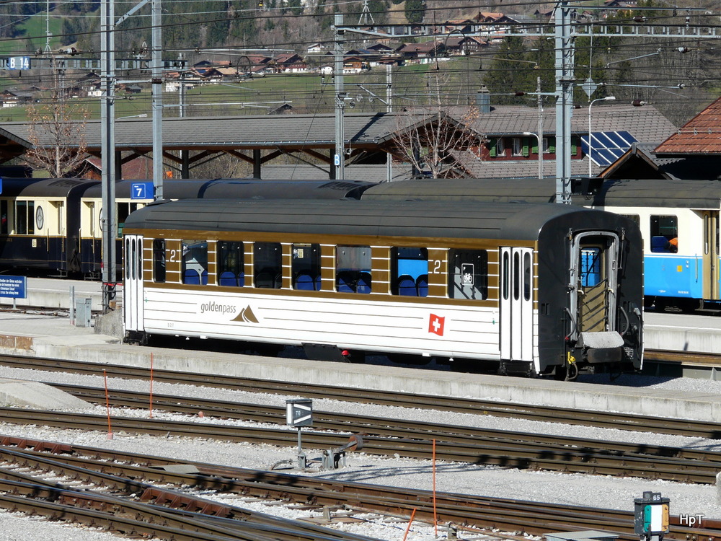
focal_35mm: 179
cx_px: 360
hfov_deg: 11.0
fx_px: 3728
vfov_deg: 8.3
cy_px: 270
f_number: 5.6
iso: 100
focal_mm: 29.4
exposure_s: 1/500
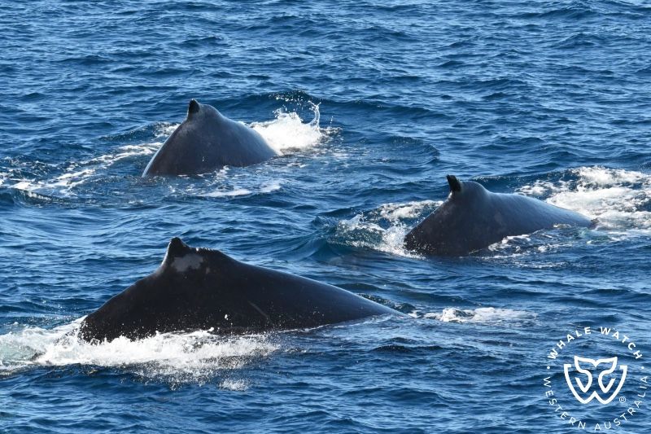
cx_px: 326
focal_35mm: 210
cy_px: 217
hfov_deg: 9.8
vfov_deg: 6.5
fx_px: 3796
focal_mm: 210
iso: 3200
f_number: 18
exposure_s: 1/1600
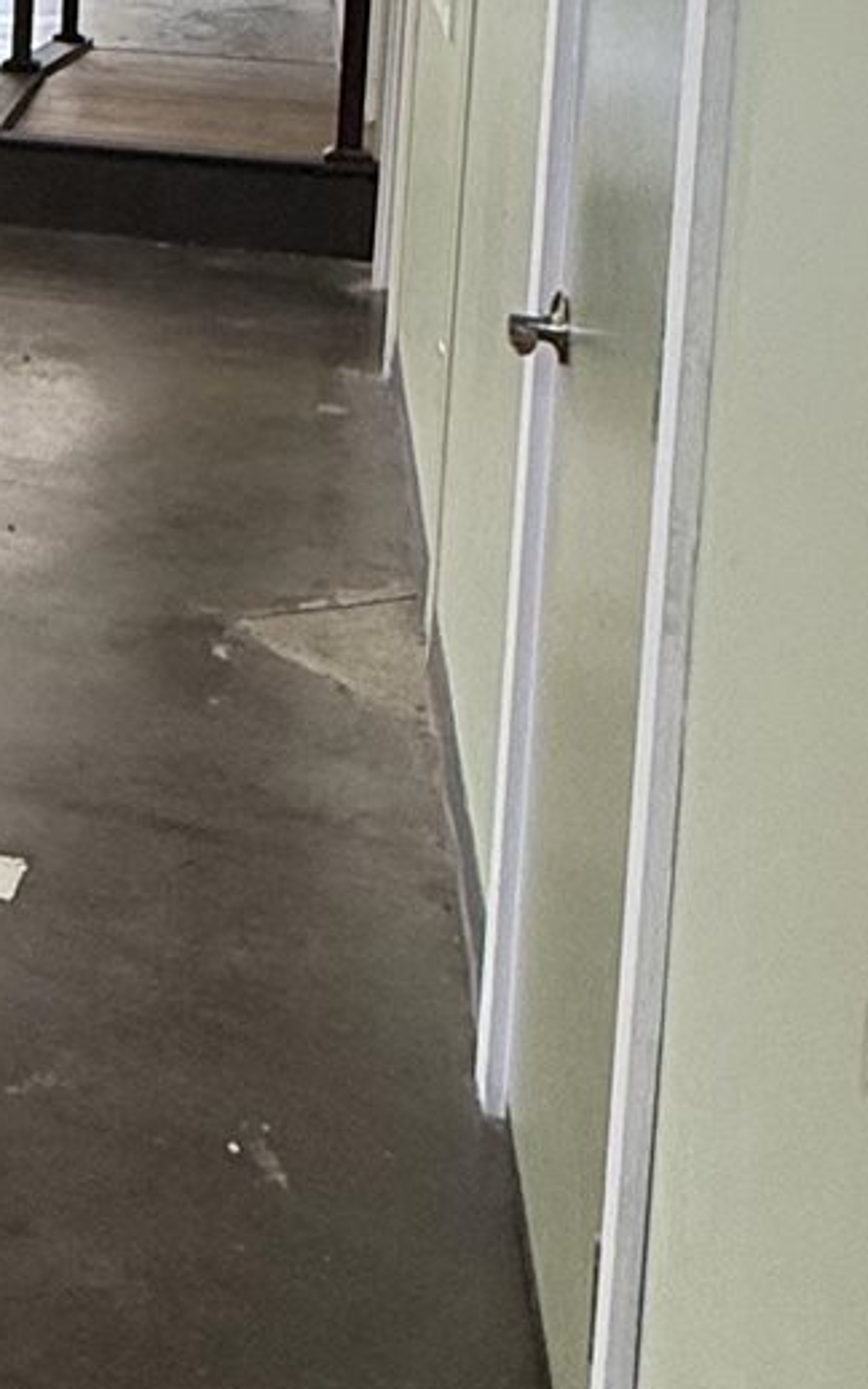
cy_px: -94
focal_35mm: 66
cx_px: -1085
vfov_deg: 28.5
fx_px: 2497
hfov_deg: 14.5
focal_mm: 2.22
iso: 160
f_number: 2.2
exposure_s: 1/120
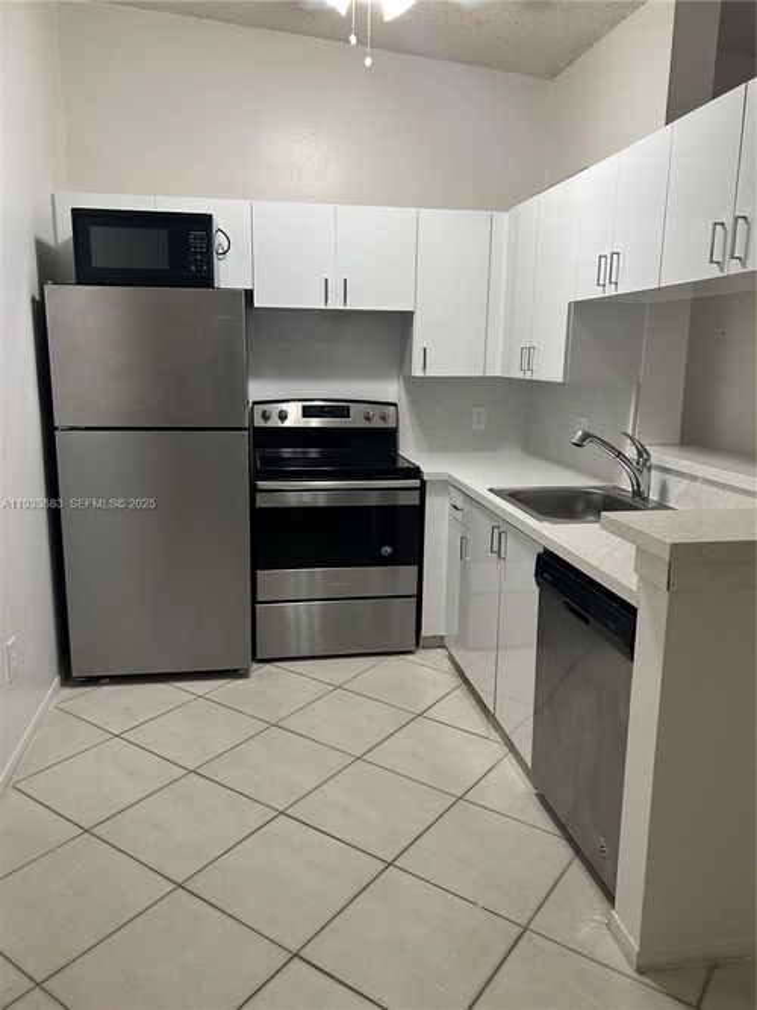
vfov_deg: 67.3
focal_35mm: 26
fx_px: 758
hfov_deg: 53.0
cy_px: 505
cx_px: 378
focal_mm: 5.7
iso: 100
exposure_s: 1/60
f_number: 1.5
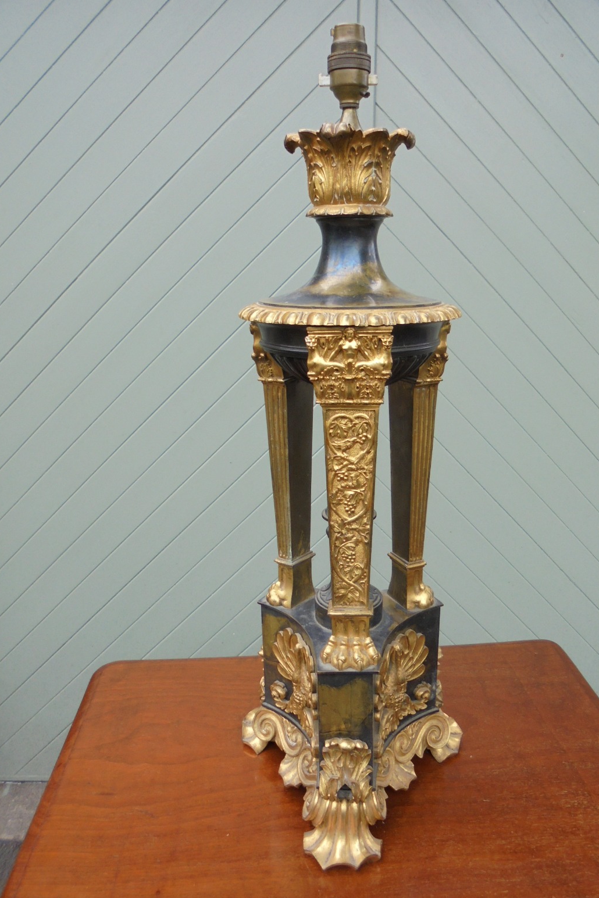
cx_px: 332
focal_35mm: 28
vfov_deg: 65.5
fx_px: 699
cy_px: 446
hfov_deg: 46.3
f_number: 3.5
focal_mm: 4.6
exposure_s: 1/60
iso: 100
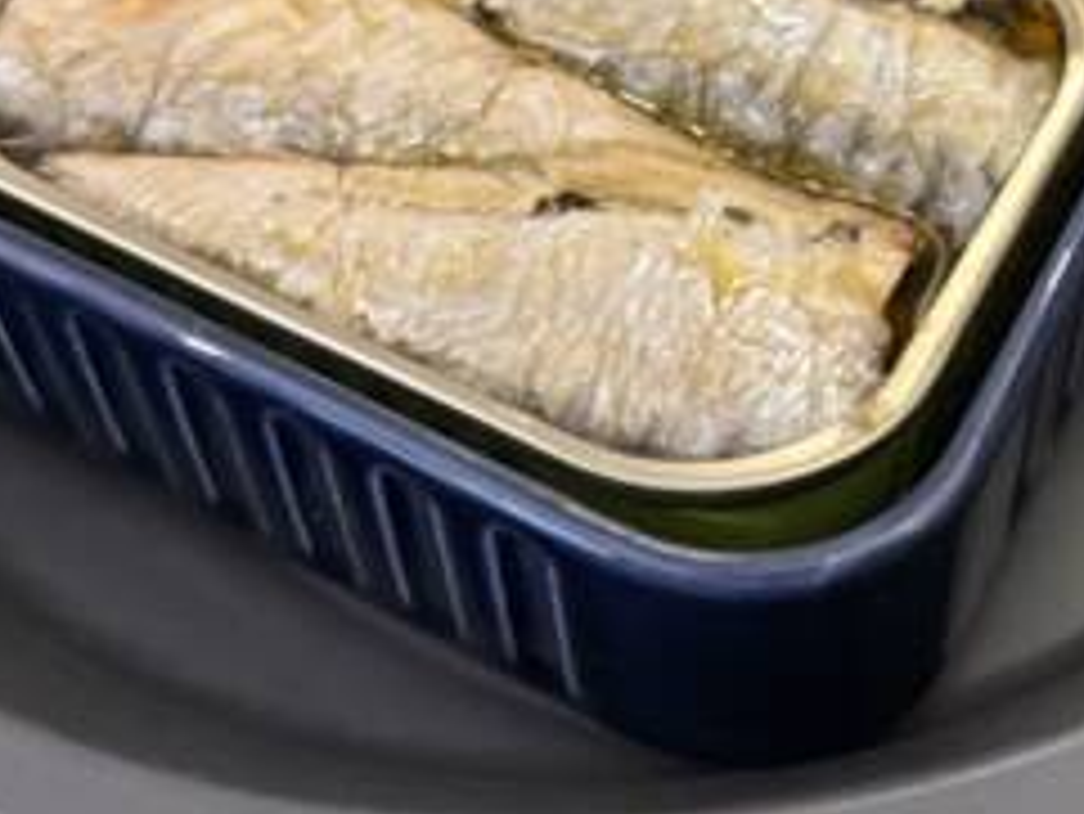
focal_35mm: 54
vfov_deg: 25.7
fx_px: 1692
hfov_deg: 35.1
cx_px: 742
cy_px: 7
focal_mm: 5.96
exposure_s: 1/30
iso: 800
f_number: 1.6
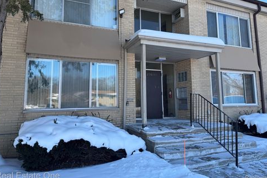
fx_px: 193
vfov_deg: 49.4
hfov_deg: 69.4
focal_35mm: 26
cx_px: 133
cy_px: 78
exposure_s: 1/1292
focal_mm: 6.76
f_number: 1.78
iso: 80
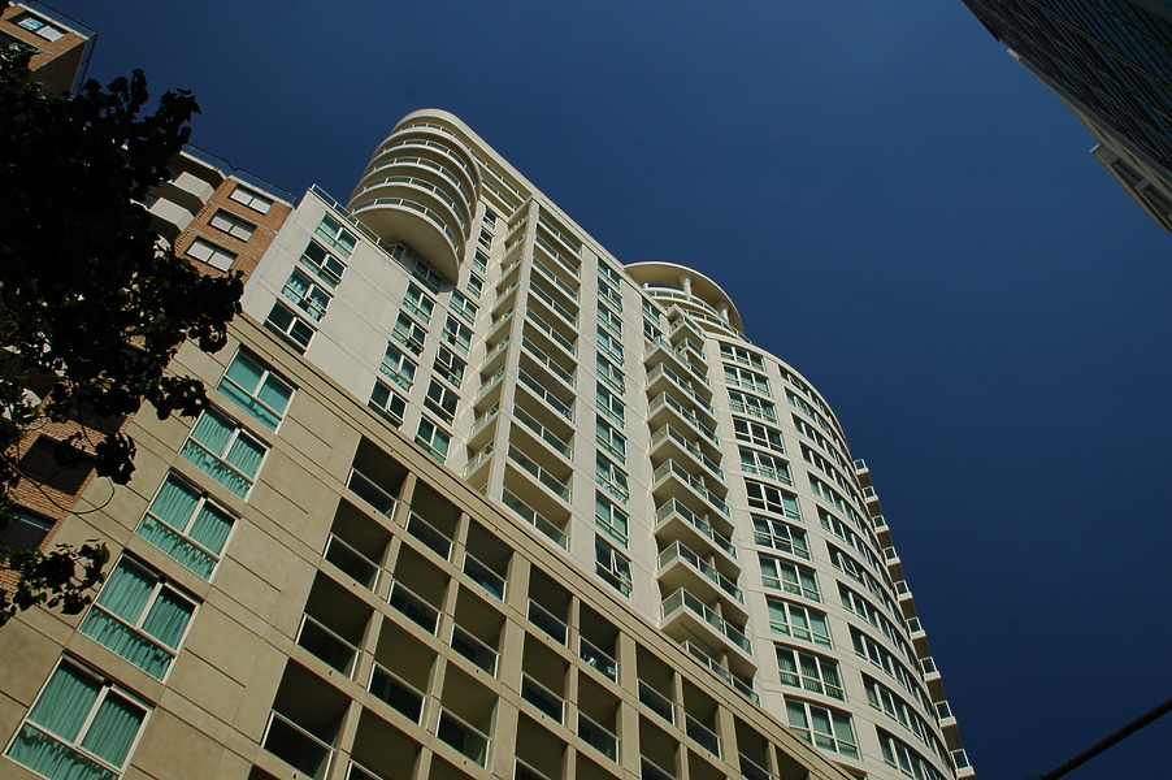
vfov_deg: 35.4
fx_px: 1220
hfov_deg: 51.3
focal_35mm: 38
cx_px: 586
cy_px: 390
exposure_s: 1/400
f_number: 8
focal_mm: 25
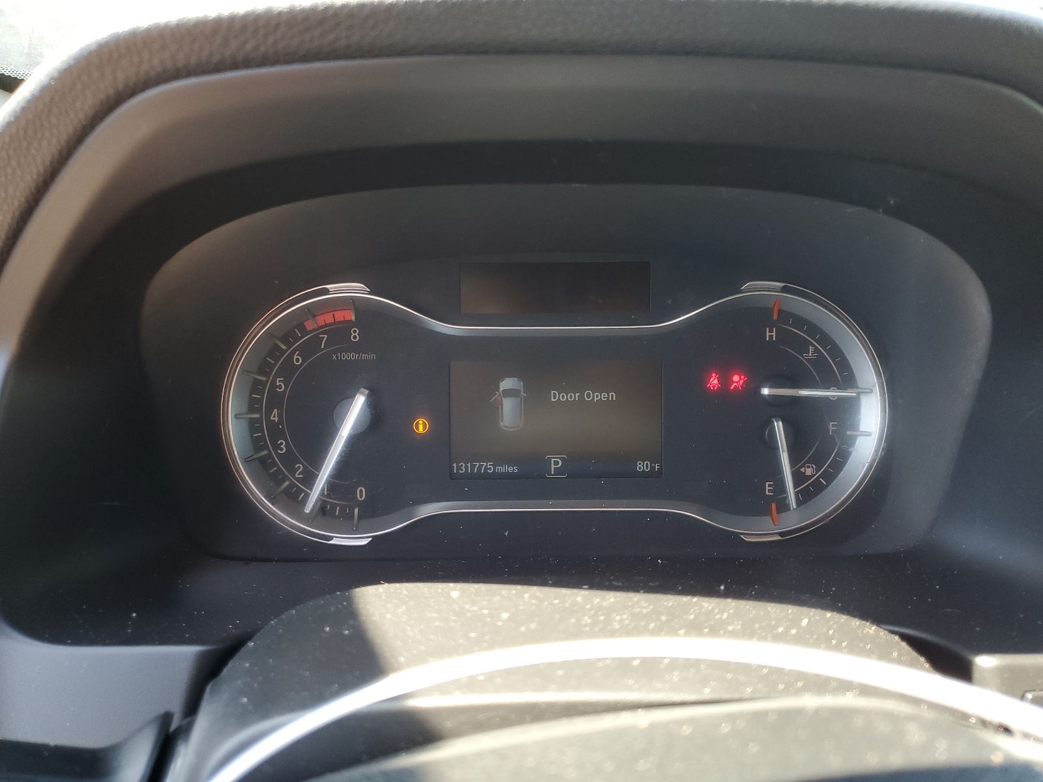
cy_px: 391
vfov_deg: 53.1
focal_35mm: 26
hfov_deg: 67.3
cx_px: 522
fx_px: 783
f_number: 1.5
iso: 71
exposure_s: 1/120
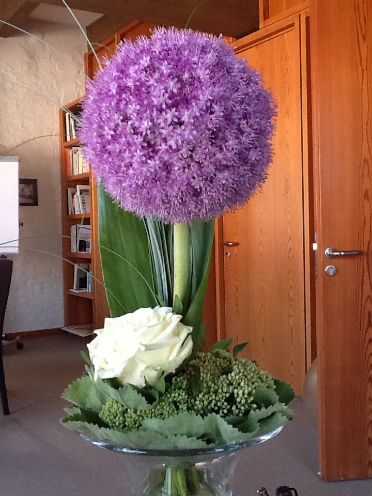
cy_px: 248
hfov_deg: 44.2
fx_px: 459
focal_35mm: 32
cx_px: 186
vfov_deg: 56.8
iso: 160
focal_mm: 2.03
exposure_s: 1/30
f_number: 2.4
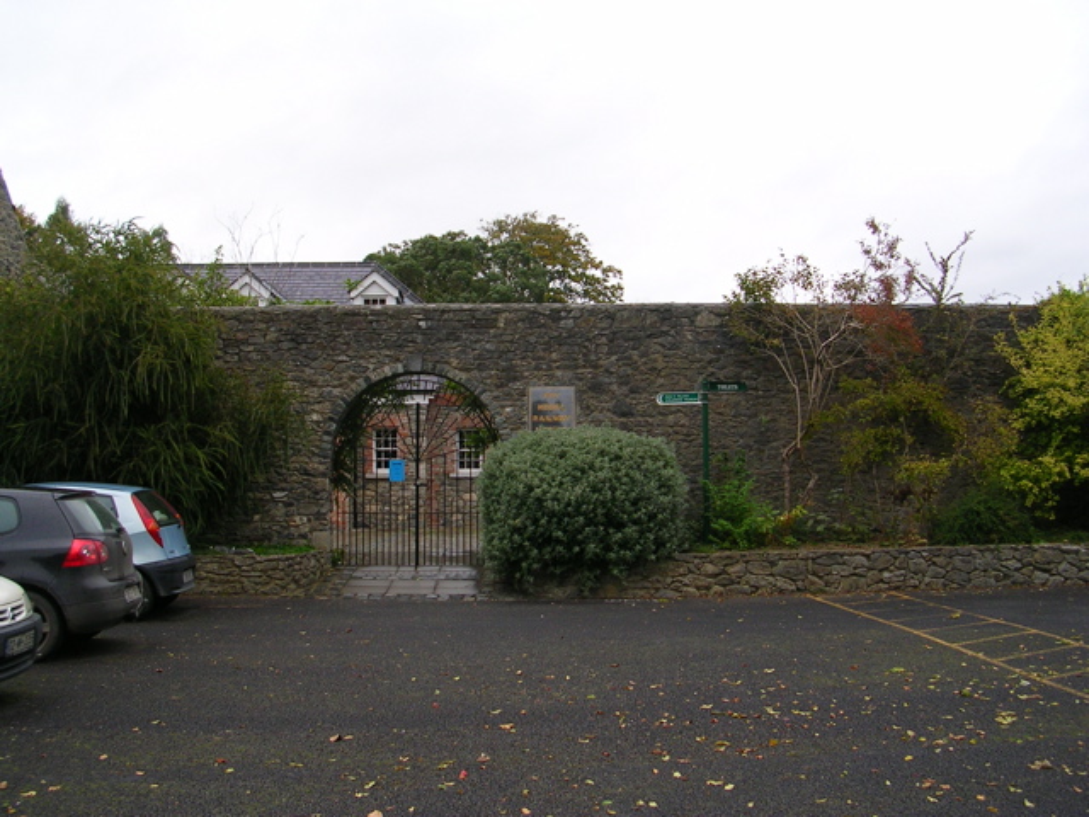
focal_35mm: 38
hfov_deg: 49.0
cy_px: 408
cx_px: 544
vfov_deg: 37.7
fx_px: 1195
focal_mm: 5.8
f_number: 2.8
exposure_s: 1/275
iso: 50
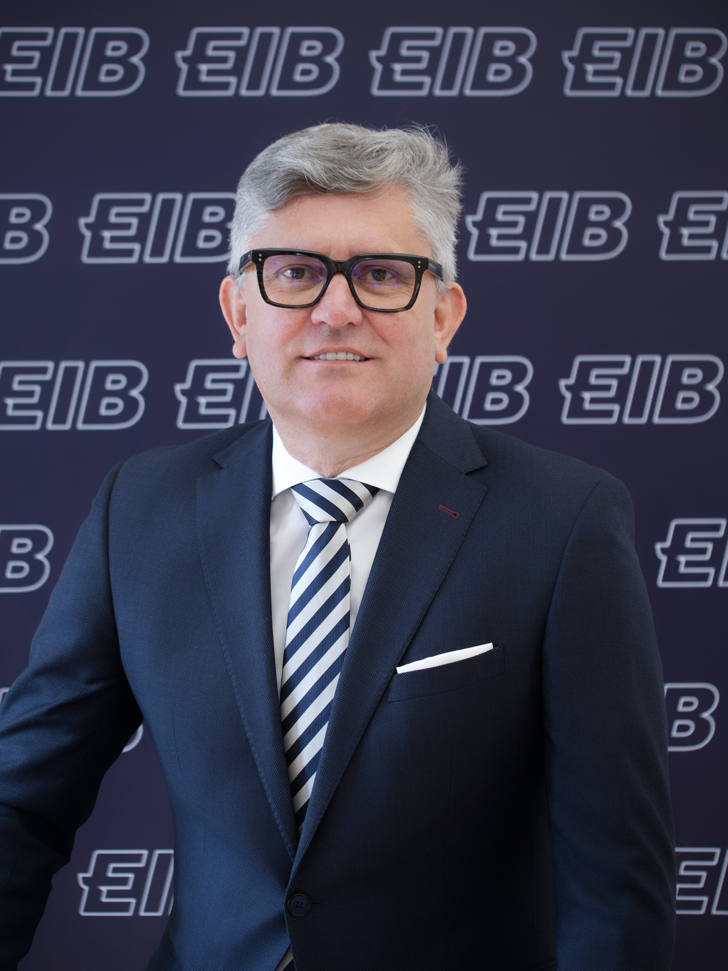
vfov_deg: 20.9
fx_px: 2637
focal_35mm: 94
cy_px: 486
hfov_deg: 15.7
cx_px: 364
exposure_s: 1/100
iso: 400
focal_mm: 47
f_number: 2.8
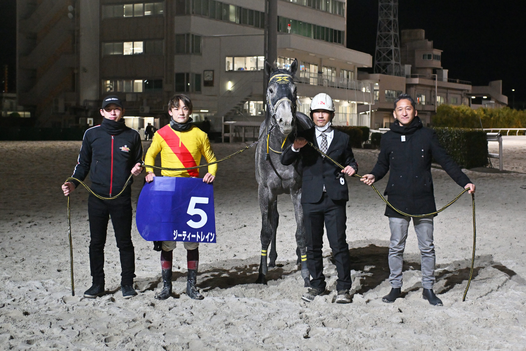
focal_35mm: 45
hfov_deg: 43.6
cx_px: 263
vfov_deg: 29.9
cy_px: 176
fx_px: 657
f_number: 3.5
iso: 3200
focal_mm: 45
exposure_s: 1/800
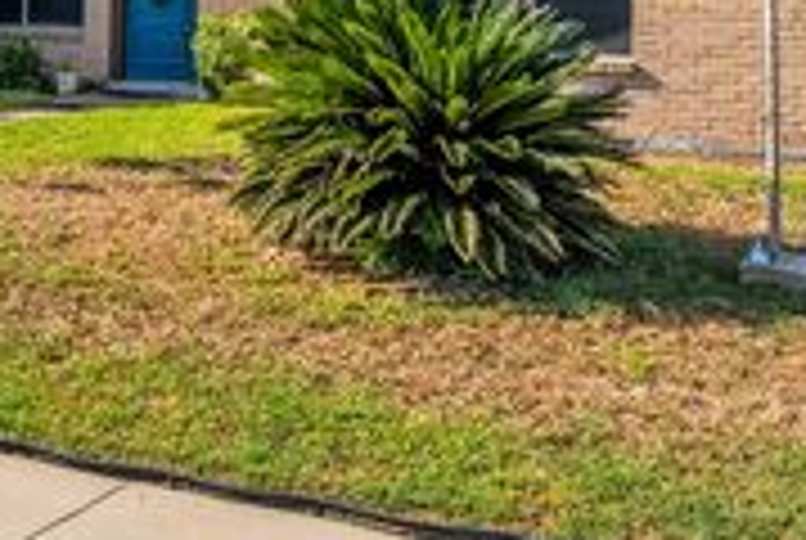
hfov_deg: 28.4
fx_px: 1503
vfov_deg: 19.5
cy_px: -63
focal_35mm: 67
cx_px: 27
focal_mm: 24
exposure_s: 1/320
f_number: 9
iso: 200
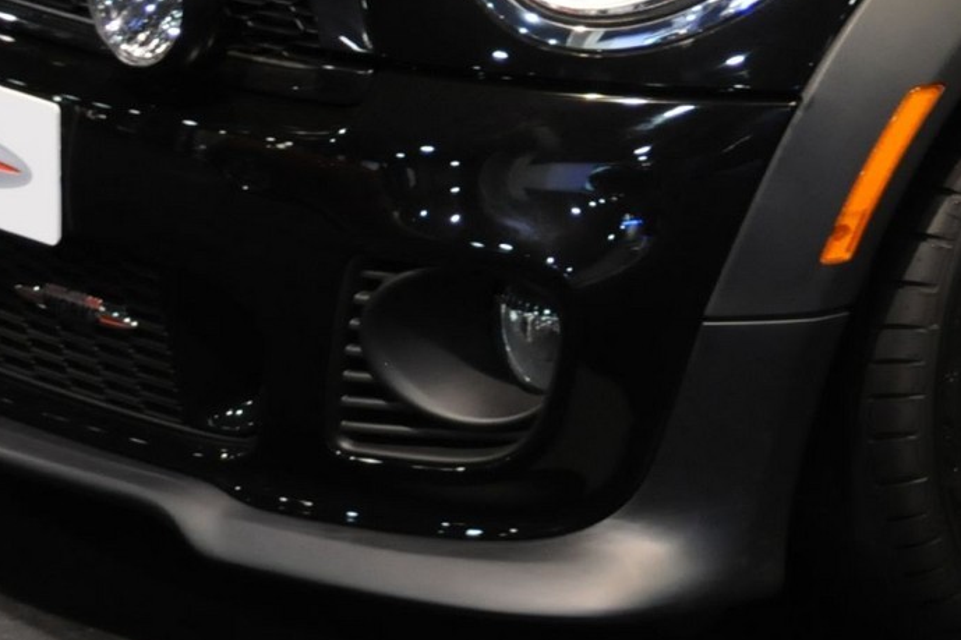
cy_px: -356
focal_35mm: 174
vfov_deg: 7.7
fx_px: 4643
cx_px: 1169
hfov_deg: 11.6
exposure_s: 1/15
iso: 800
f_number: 4.8
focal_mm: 32
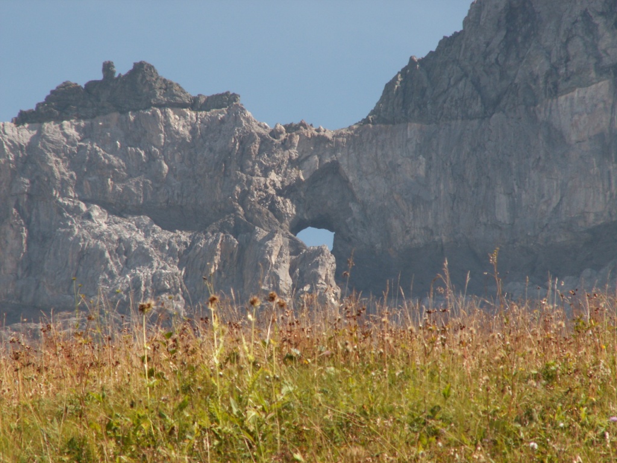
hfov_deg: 5.8
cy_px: 232
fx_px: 6078
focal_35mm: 341
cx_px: 308
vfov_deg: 4.4
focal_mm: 56.48
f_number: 7.1
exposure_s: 1/125
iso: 50
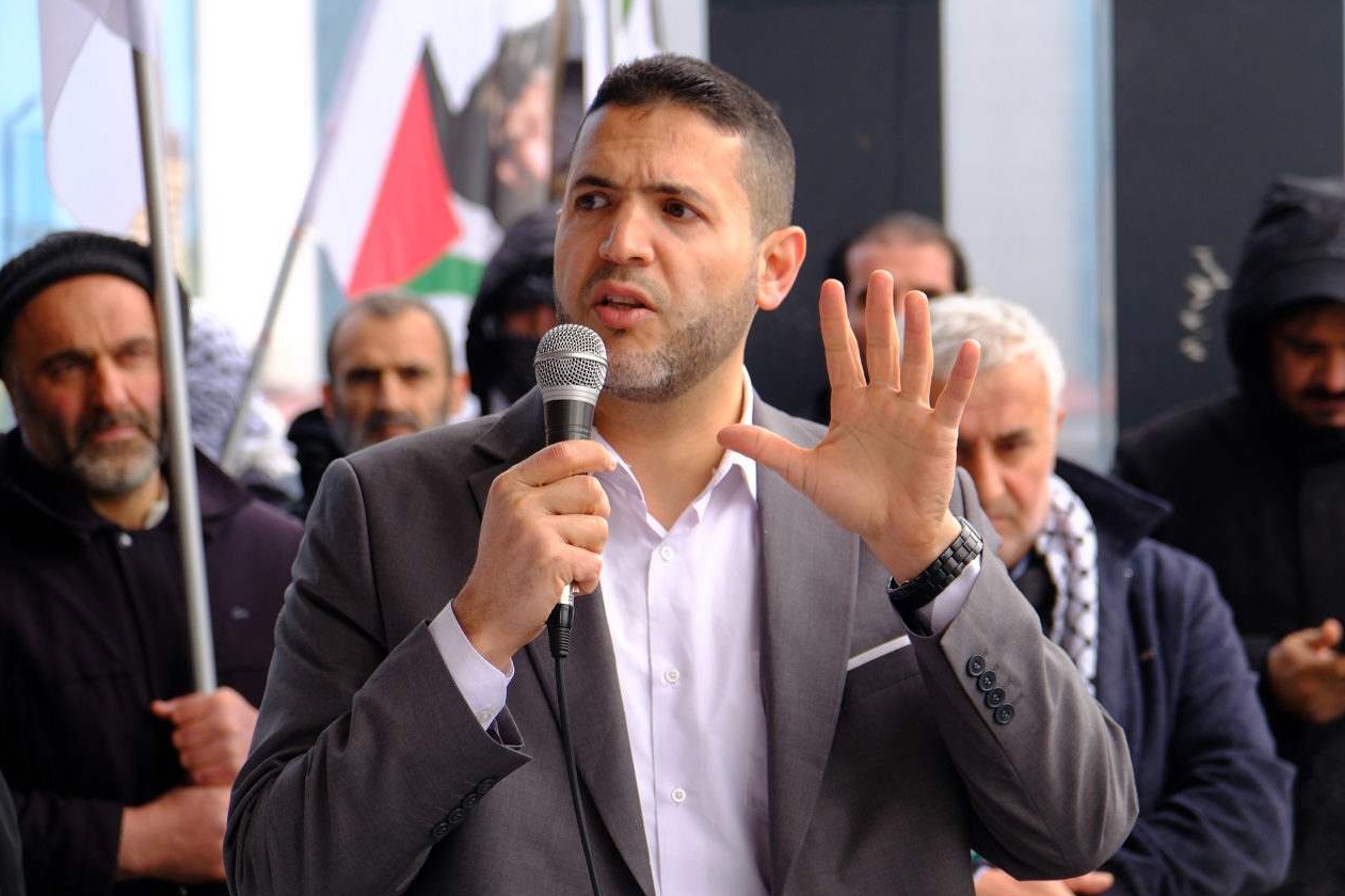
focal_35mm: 130
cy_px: 465
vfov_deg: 10.5
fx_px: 4855
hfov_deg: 15.8
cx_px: 708
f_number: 4
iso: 250
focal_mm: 80
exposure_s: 1/160
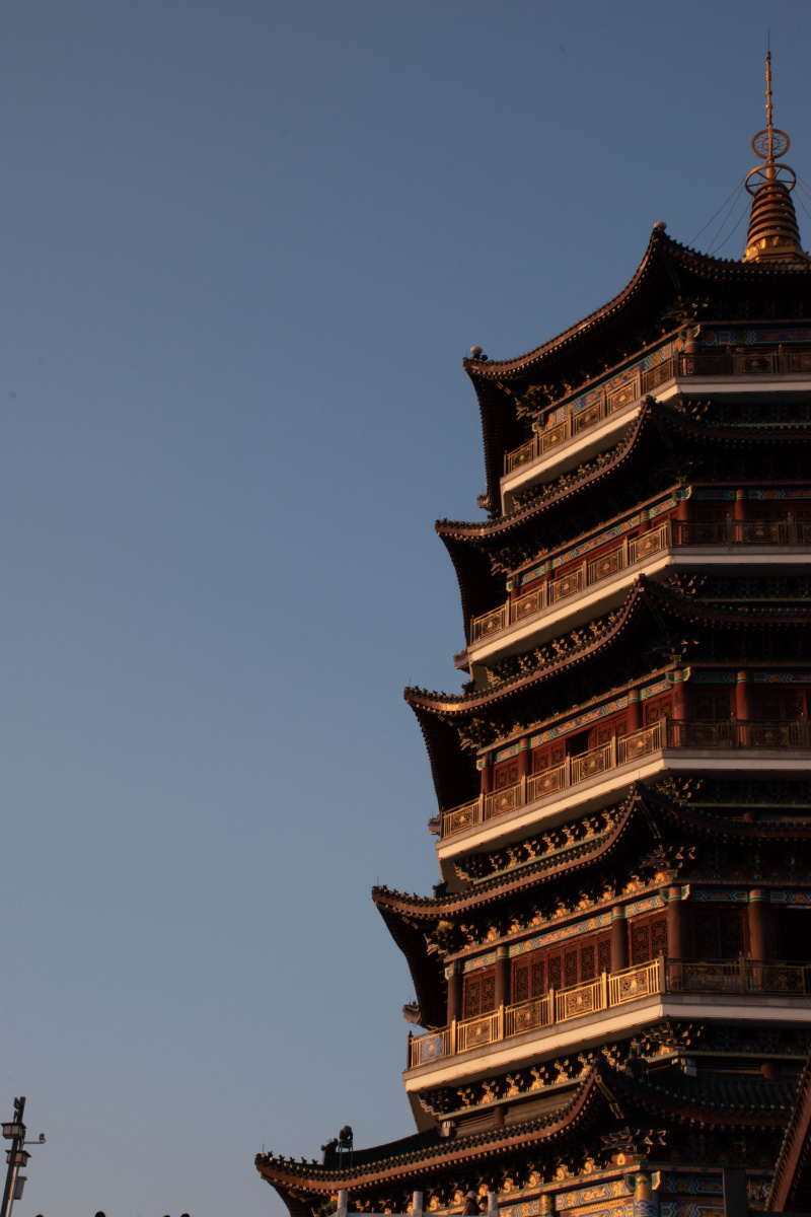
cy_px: 608
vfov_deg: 33.4
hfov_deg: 22.6
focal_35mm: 60
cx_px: 406
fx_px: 2027
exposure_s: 1/100
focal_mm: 40
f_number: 22
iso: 500
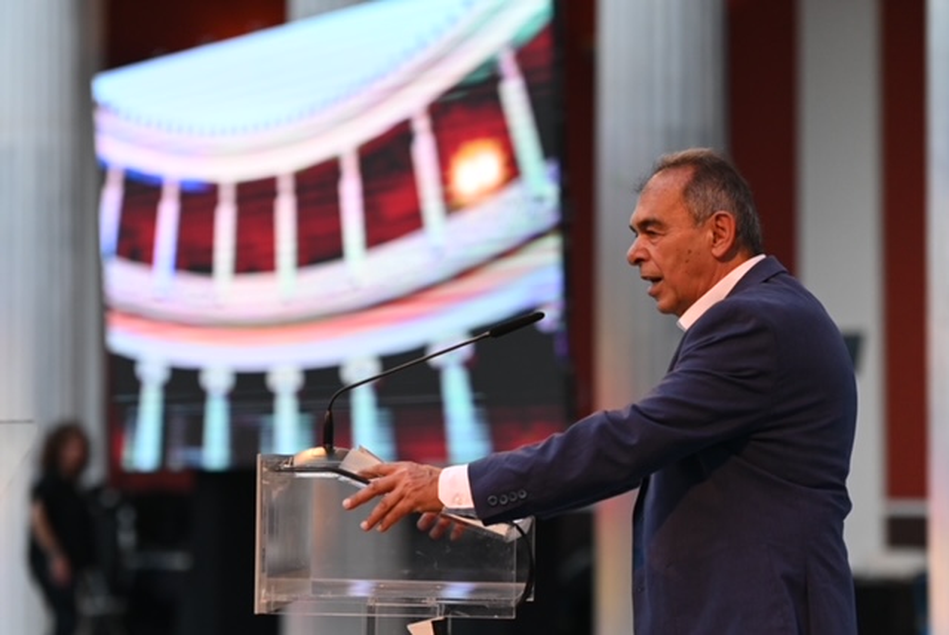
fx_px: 2770
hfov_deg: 19.4
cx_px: 474
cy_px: 318
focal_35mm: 105
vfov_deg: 13.1
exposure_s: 1/3200
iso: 3200
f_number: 2.2
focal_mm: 105
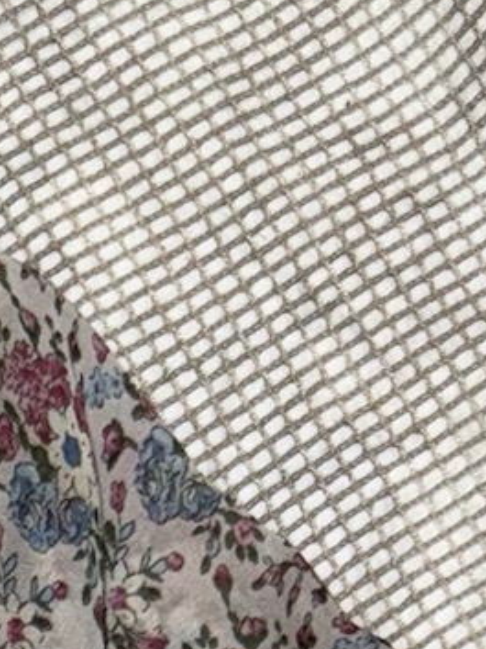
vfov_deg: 11.9
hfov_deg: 9.3
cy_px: 1498
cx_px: -772
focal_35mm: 139
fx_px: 2605
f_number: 1.78
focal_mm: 6.76
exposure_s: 1/57
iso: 80
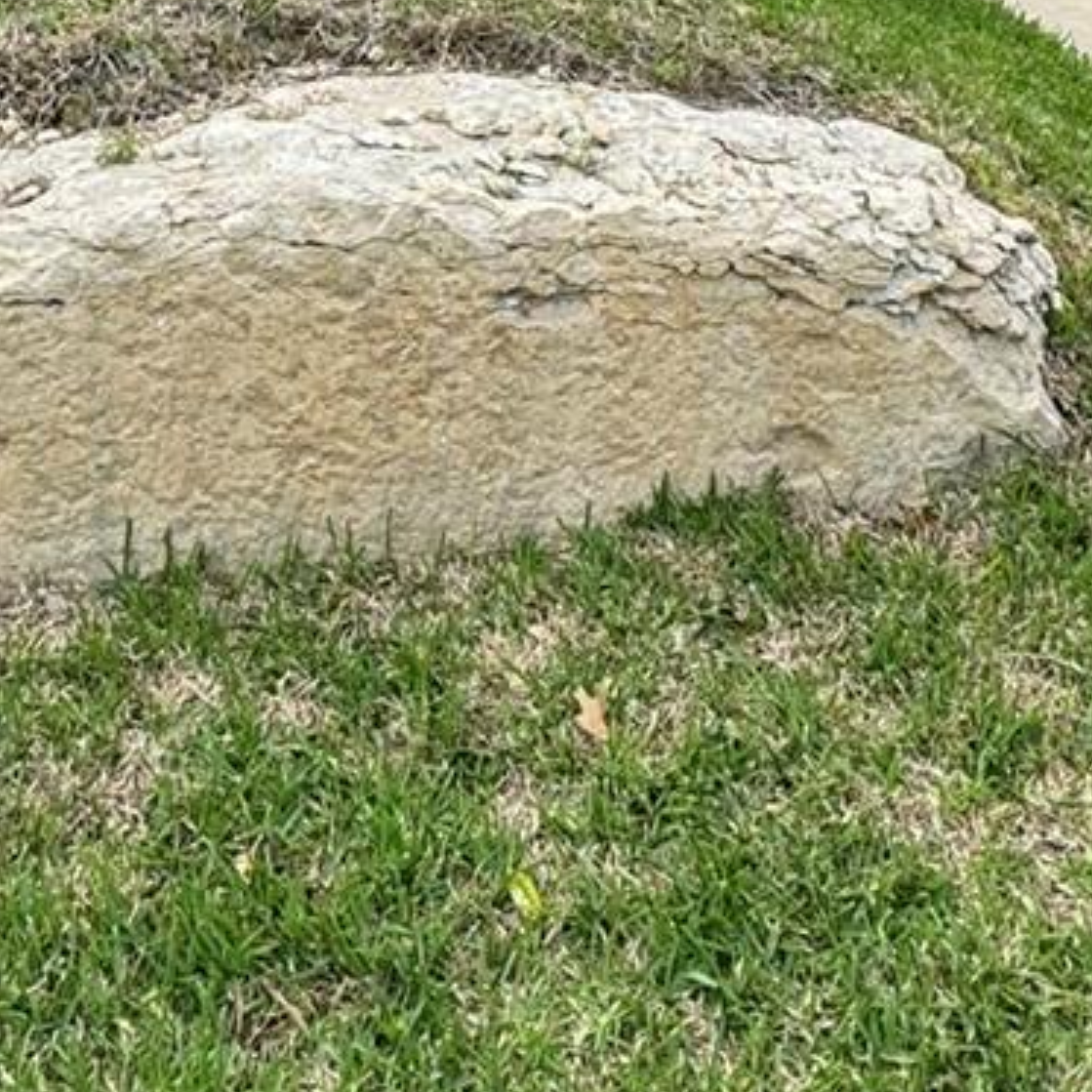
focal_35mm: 51
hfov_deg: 33.0
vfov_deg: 27.7
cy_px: -328
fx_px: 1820
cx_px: 325
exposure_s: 1/351
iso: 40
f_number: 2.2
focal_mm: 2.22
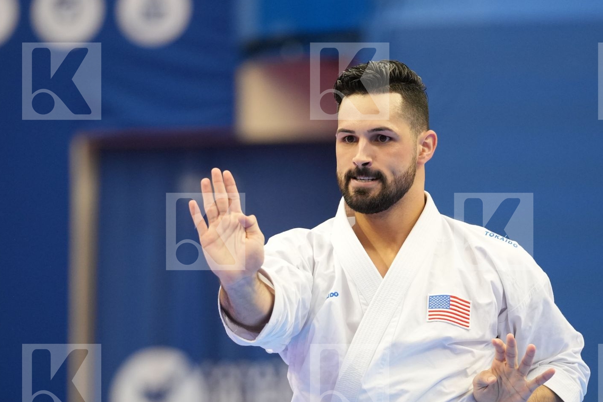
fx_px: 5611
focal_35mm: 335
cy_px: 232
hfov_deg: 6.2
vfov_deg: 4.1
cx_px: 350
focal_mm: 176
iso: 1600
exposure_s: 1/500
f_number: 2.8
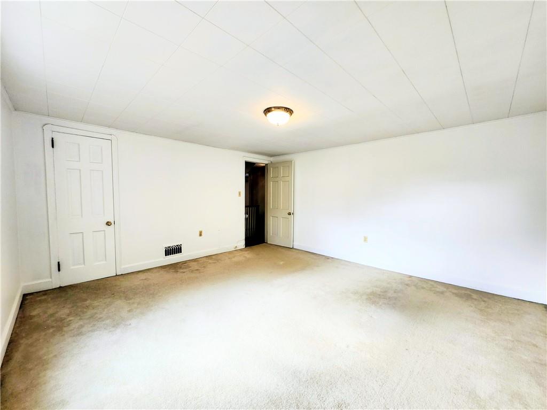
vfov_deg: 89.9
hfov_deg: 106.2
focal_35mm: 13
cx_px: 274
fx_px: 205
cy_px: 205
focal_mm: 1.74
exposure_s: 1/60
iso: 100
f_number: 2.2
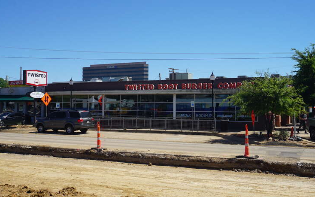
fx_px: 343
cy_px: 101
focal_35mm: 40
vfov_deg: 32.0
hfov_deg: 49.2
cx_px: 166
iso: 100
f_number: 11
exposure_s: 1/160
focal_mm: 24
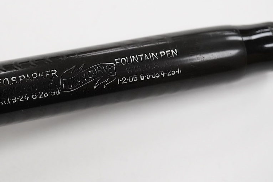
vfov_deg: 20.6
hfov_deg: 30.3
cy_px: 82
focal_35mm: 66
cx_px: 87
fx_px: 500
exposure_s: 1/200
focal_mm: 30
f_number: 10
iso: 2500
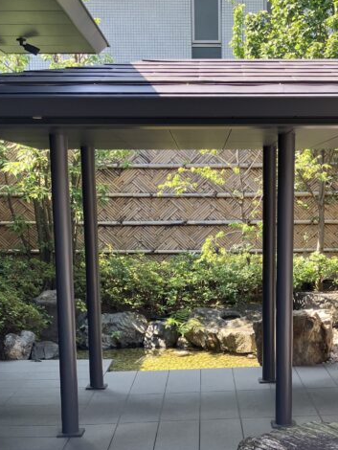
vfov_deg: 31.0
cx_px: 232
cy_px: 347
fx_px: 793
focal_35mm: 61
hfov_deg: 23.9
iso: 32
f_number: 1.8
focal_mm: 3.99
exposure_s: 1/169
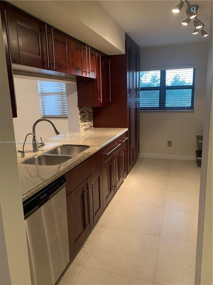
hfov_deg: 53.1
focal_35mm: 26
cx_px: 106
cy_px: 142
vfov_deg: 67.3
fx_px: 213
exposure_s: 1/40
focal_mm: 4.25
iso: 250
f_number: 1.8
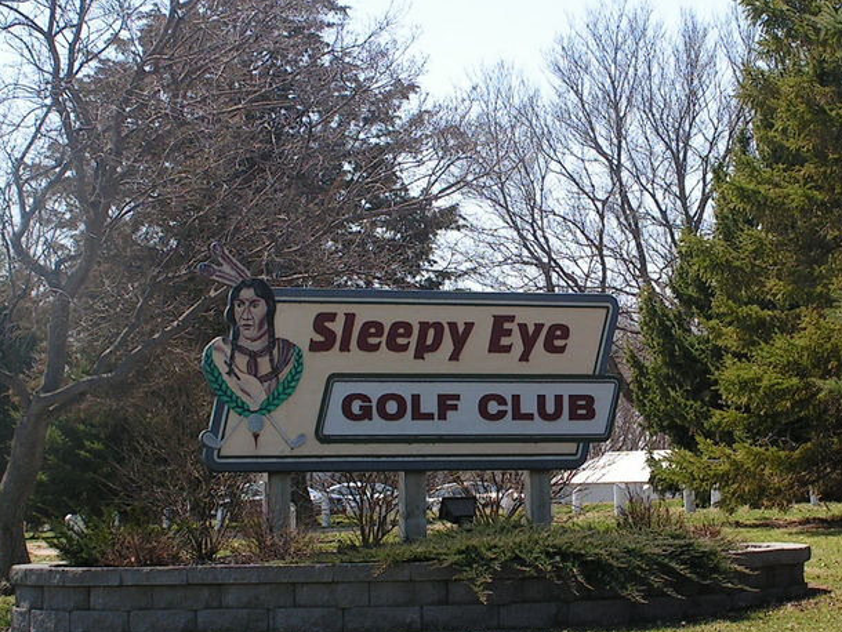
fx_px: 2604
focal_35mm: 107
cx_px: 563
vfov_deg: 13.8
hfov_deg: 18.3
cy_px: 395
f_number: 4.8
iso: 64
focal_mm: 11.4
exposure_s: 1/320
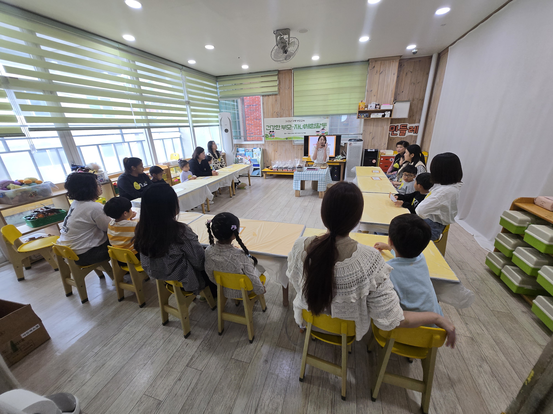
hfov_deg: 106.2
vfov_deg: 89.9
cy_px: 207
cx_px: 276
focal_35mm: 13
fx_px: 208
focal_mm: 1.7
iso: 80
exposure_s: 1/60
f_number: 2.2
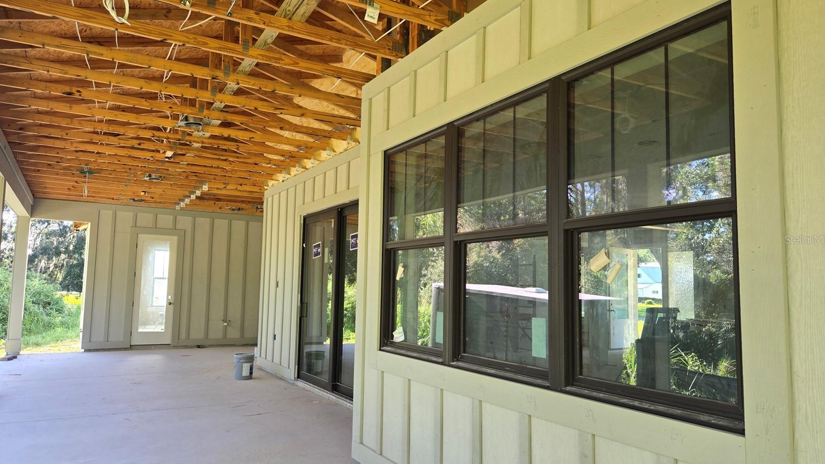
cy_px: 239
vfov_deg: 44.4
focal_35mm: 26
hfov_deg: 71.9
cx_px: 407
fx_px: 569
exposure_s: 1/180
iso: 80
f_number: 1.8
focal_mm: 5.4
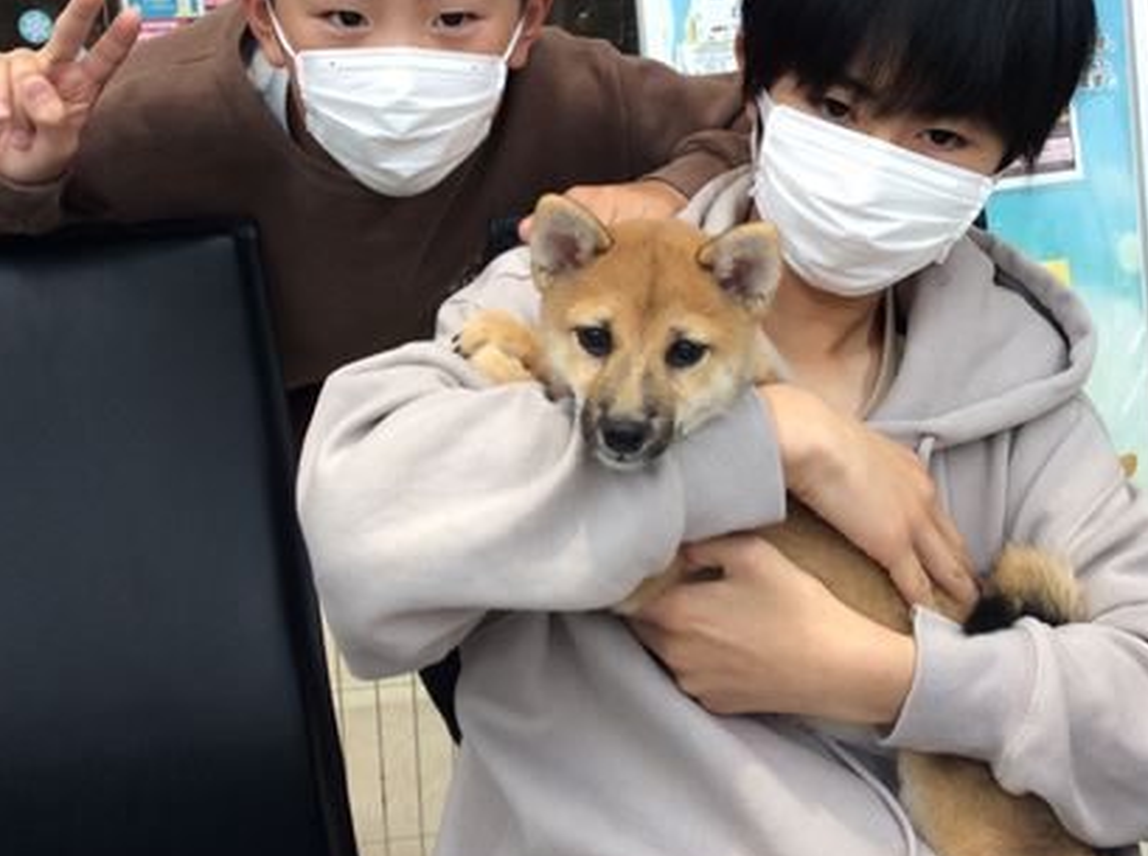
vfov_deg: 30.6
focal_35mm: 47
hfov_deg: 40.5
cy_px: 309
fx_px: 1556
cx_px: 587
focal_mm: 3.3
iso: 40
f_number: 2.4
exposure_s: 1/24
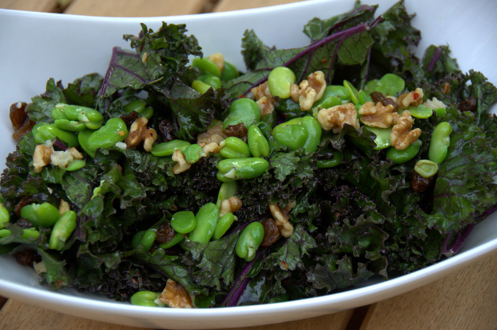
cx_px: 248
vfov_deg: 12.1
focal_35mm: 112
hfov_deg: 18.2
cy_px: 165
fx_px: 1551
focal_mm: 75
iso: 640
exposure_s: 1/320
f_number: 5
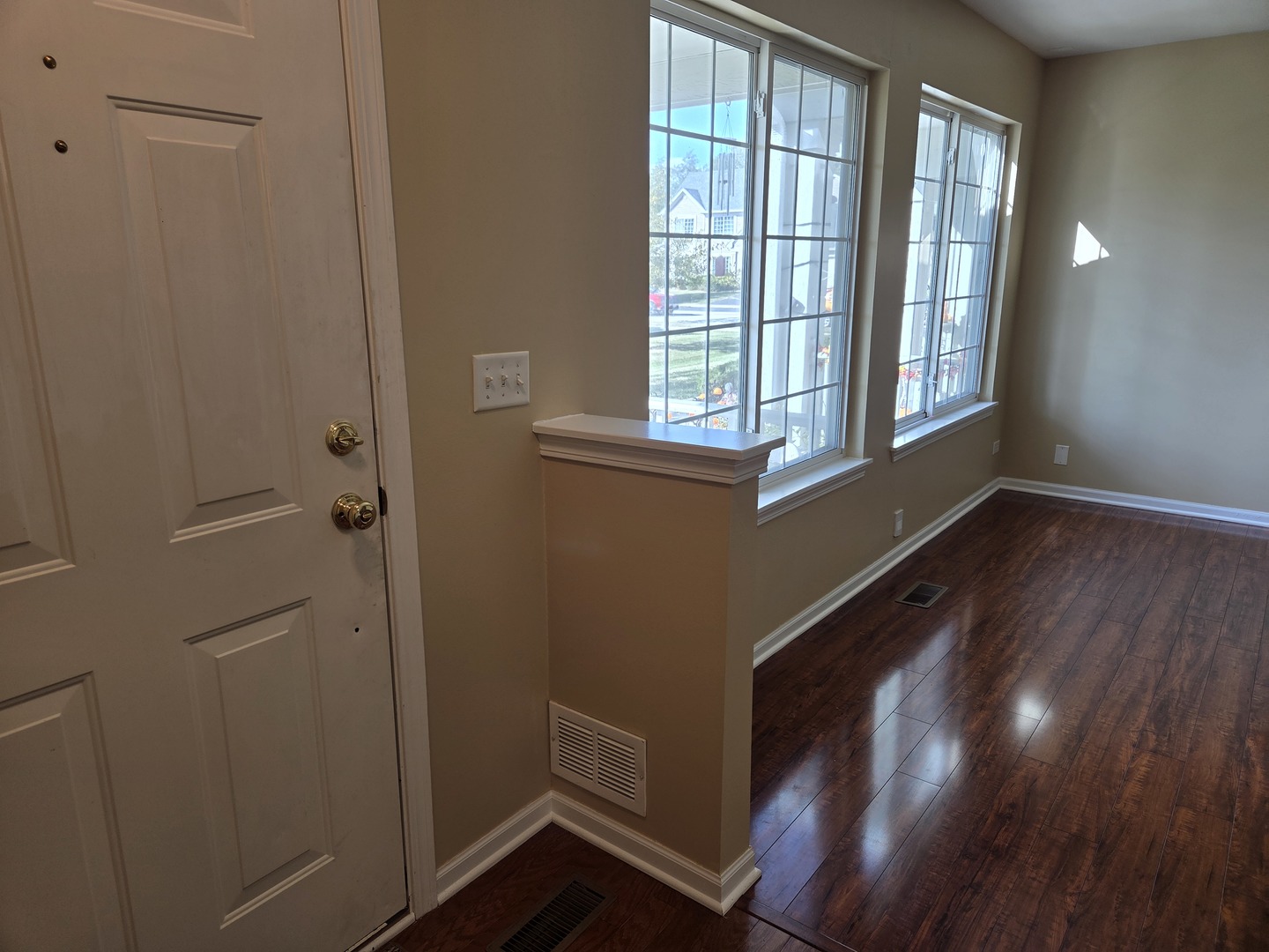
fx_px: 843
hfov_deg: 73.9
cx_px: 634
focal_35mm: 23
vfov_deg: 58.9
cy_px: 476
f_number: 1.8
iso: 40
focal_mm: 5.4
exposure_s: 1/120
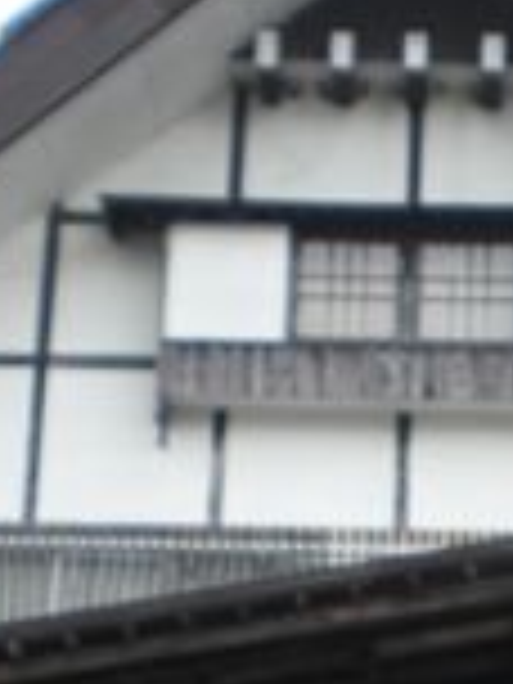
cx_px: 477
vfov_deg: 17.3
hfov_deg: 13.1
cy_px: 623
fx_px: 2213
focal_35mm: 112
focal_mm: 6.3
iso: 64
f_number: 3.1
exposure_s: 1/320
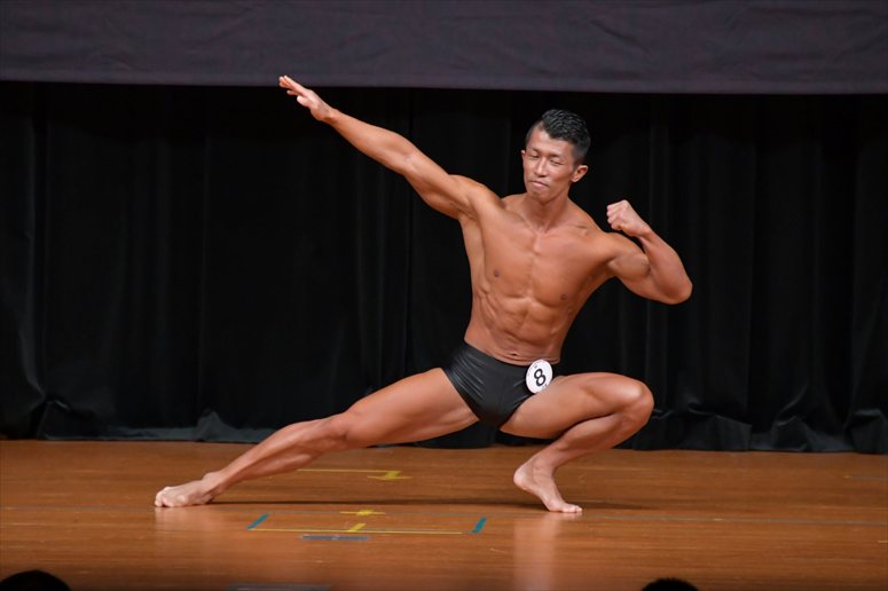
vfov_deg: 4.0
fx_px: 8506
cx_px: 444
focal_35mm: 345
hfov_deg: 6.0
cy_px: 296
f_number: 5.6
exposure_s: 1/400
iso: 4000
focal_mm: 230
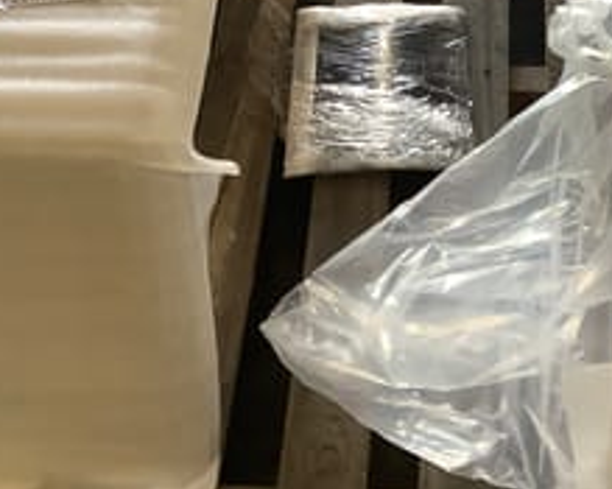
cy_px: 35
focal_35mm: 69
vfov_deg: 21.6
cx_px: 456
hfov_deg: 27.2
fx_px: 1249
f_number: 2.4
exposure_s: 1/60
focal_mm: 3.3
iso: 125
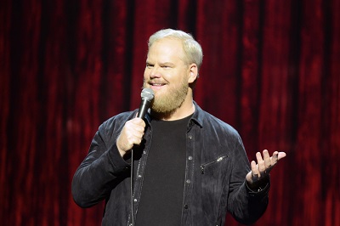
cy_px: 113
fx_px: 2689
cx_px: 170
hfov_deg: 7.2
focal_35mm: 285
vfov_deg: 4.8
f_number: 2.8
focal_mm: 190
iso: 1600
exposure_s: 1/100
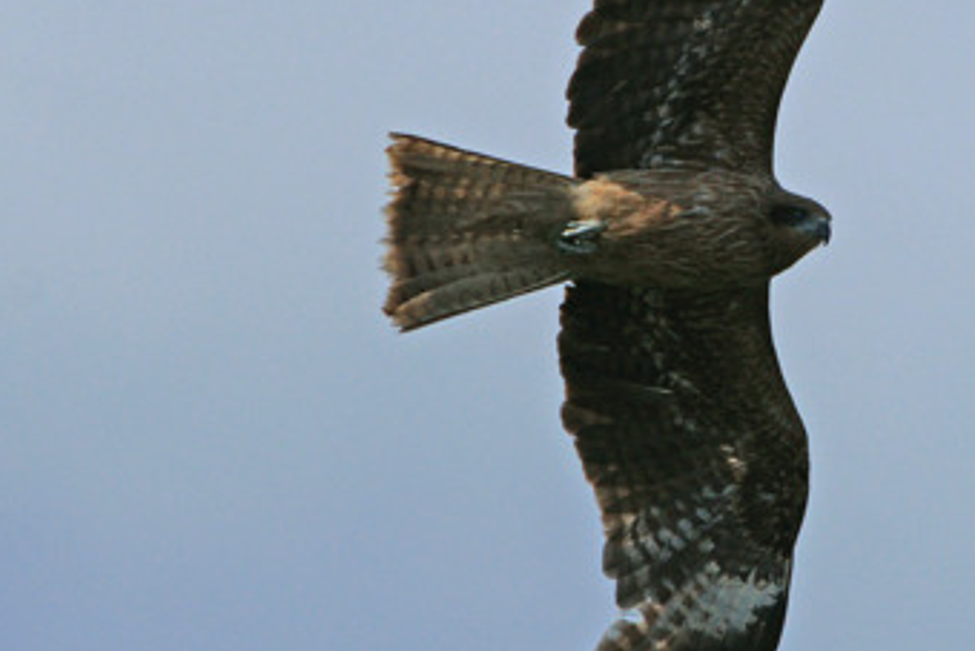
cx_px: 743
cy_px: 232
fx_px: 32621
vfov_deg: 1.1
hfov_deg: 1.7
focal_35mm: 1204
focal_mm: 400
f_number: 7.1
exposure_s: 1/4000
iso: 200
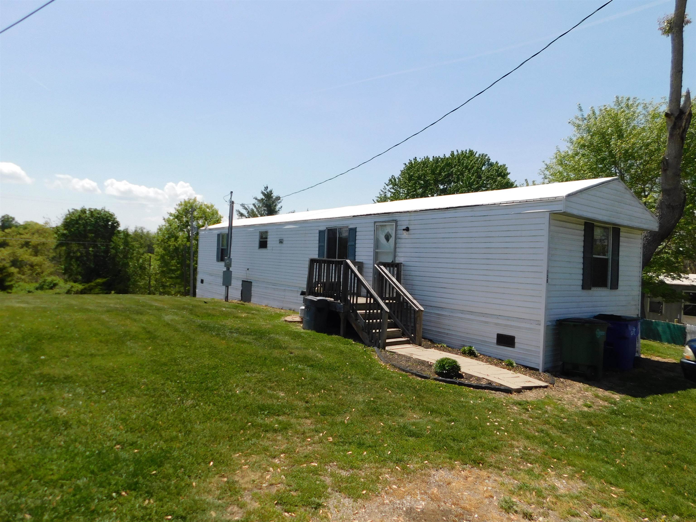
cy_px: 261
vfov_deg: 58.9
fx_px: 462
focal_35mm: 23
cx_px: 348
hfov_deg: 73.9
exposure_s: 1/500
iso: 125
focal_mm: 4
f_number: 6
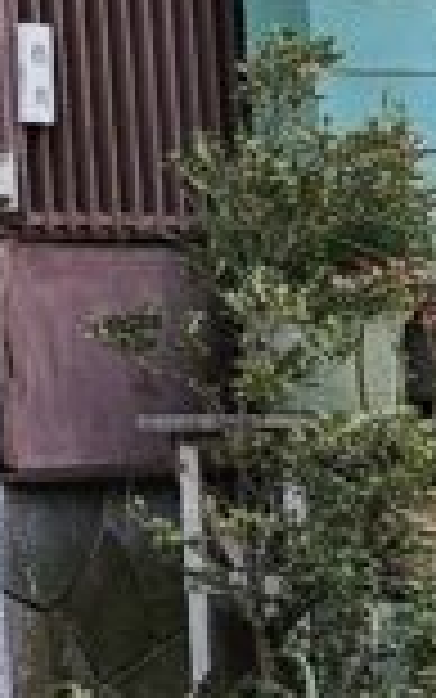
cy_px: 126
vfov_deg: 10.4
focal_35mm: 201
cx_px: -1978
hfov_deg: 4.9
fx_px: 3818
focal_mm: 5.4
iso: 80
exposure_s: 1/190
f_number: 1.8
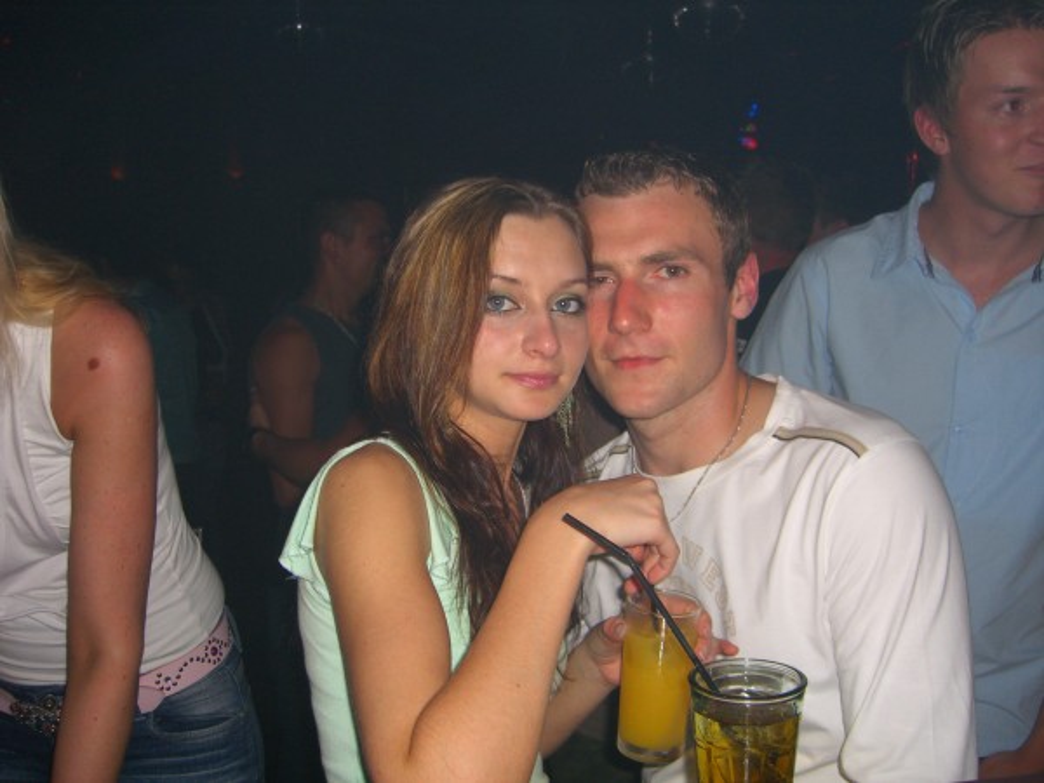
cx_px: 522
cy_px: 392
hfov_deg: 49.0
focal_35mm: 38
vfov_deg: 37.7
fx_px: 1146
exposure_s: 1/60
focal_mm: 7.9
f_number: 2.8
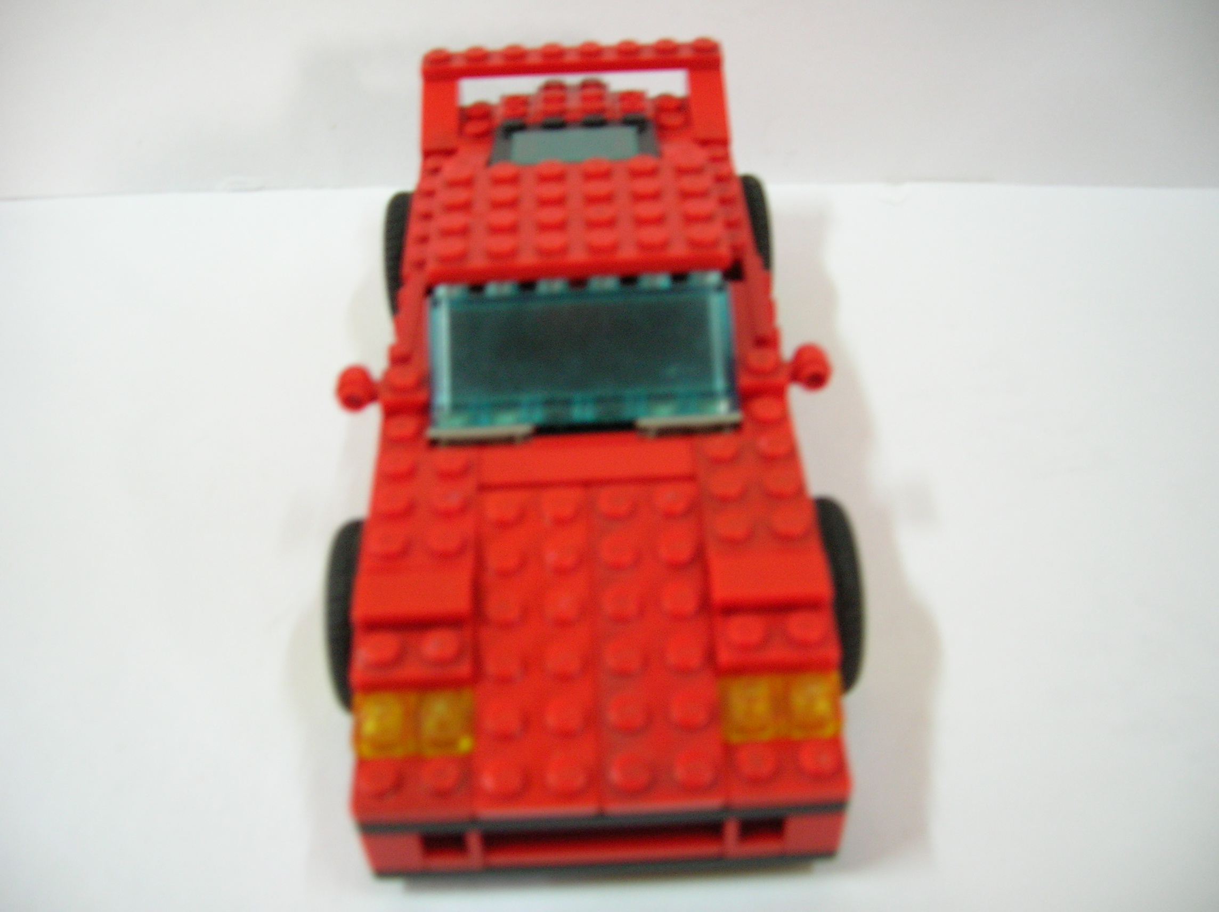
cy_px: 456
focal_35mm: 34
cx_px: 610
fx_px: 1196
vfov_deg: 41.7
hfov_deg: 54.0
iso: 100
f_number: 2.9
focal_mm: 5.7
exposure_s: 1/4.1
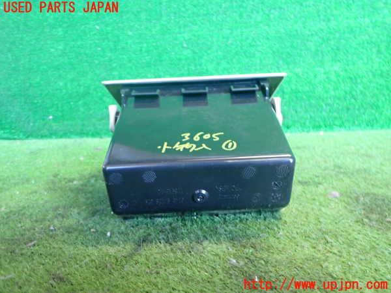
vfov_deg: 46.8
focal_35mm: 30
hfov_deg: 60.0
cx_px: 196
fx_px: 339
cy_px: 146
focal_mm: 5.4
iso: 500
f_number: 2.3
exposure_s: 1/30
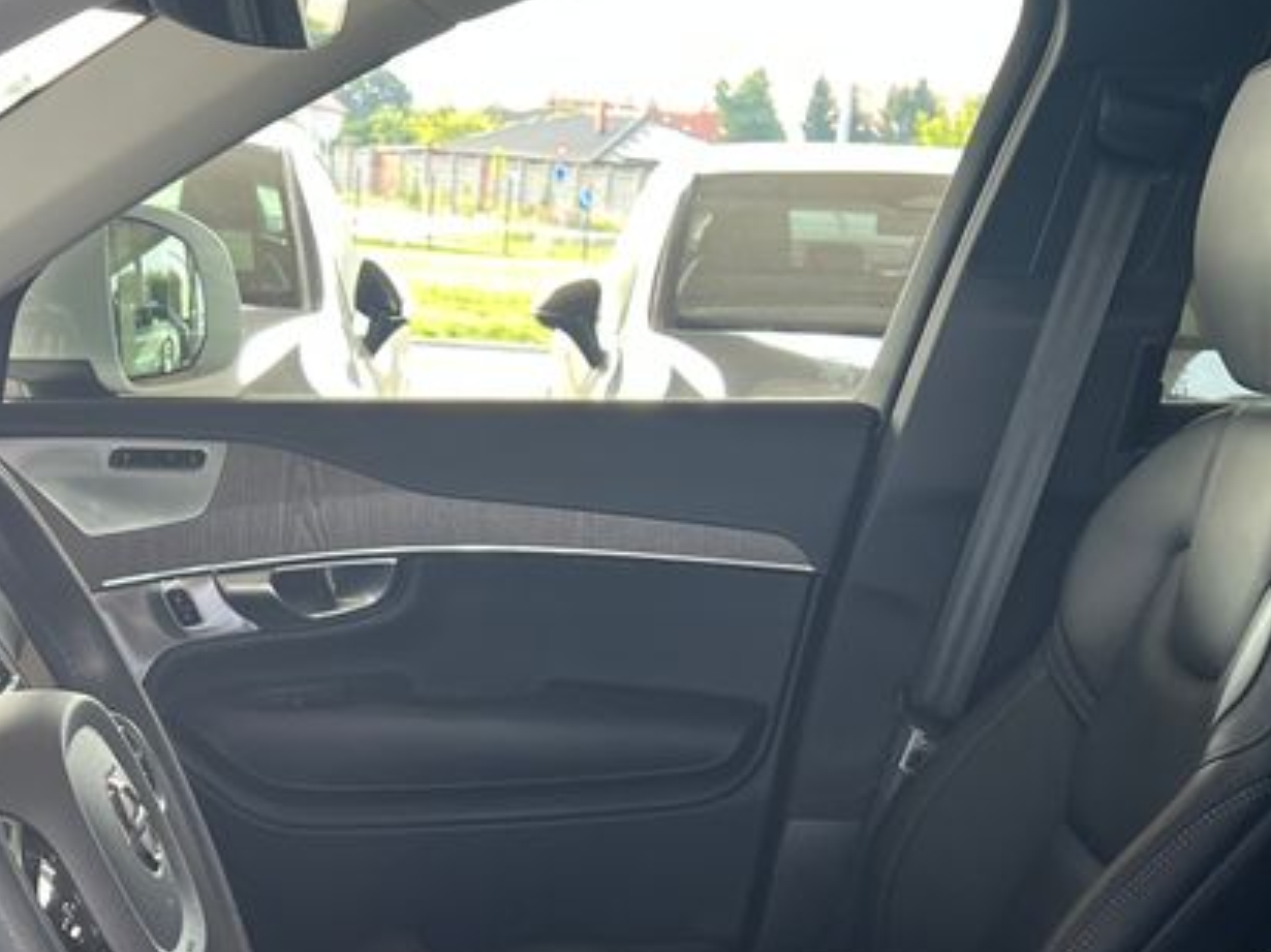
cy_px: 974
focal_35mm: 65
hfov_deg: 29.8
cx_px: 580
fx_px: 2385
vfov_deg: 21.7
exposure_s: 1/121
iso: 100
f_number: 1.5
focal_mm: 5.7
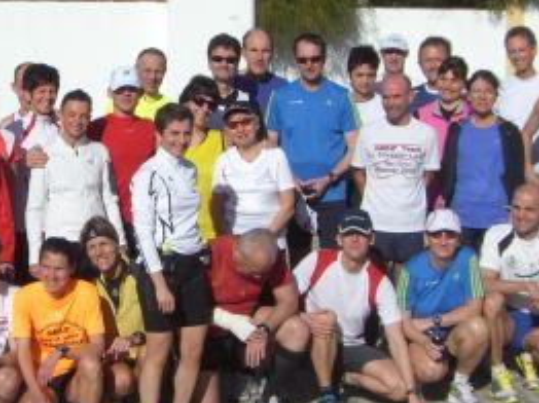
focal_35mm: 93
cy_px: 97
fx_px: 1447
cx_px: 113
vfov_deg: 15.8
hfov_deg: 20.9
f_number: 4.3
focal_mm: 6.2
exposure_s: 1/1600
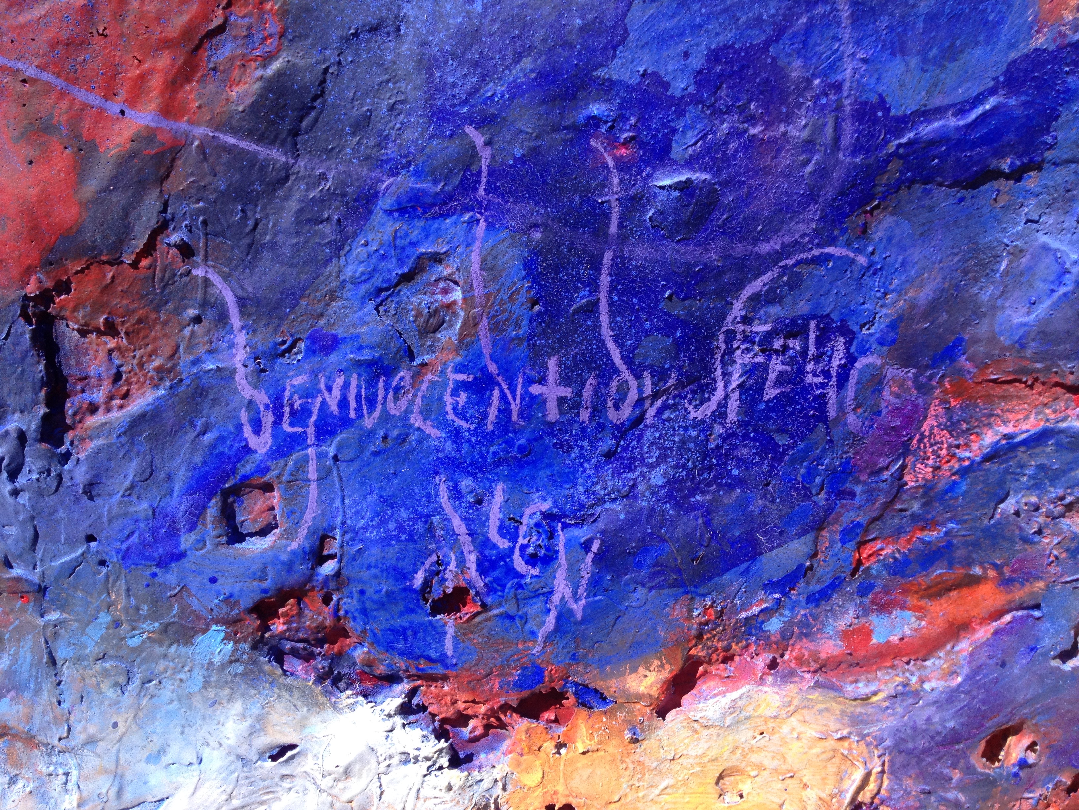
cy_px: 405
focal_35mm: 35
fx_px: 1091
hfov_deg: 52.6
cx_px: 540
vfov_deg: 40.7
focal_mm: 4.28
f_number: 2.4
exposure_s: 1/1082
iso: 50
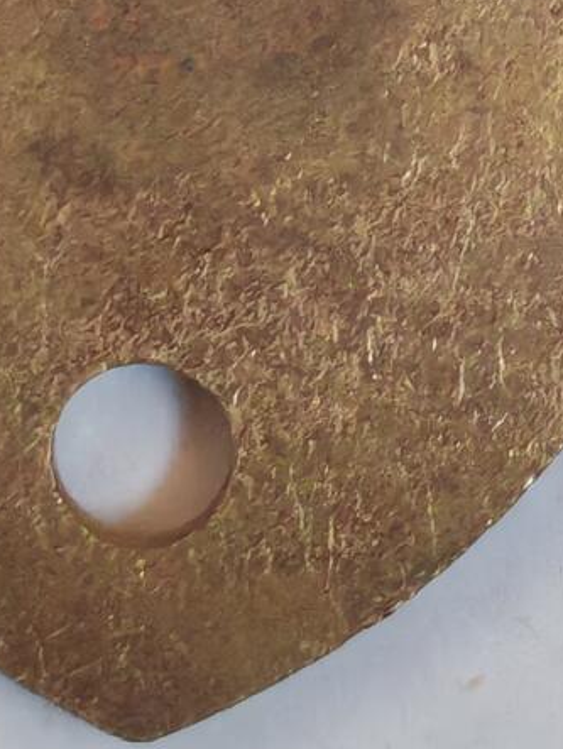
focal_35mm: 276
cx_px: 200
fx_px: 5977
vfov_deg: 7.1
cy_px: -245
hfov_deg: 5.4
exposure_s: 1/40
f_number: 1.95
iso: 640
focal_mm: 5.52
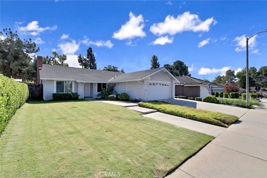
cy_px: 89
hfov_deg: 100.4
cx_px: 134
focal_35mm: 15
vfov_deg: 77.3
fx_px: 111
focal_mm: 10
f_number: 13
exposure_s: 1/640
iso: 400
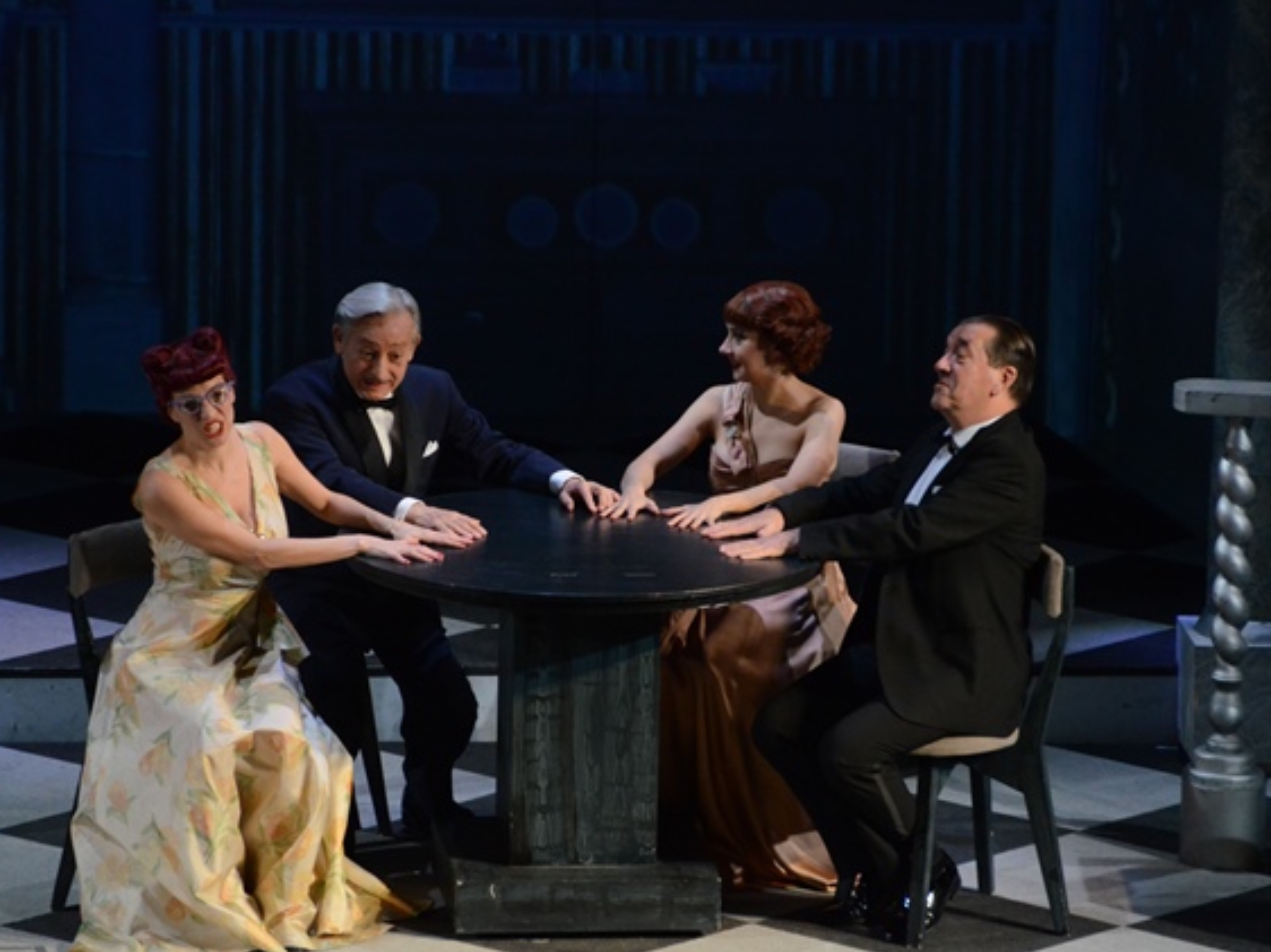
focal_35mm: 328
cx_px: 692
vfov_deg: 4.5
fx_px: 12038
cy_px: 475
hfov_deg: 6.0
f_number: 5.6
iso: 3200
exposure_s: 1/160
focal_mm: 200
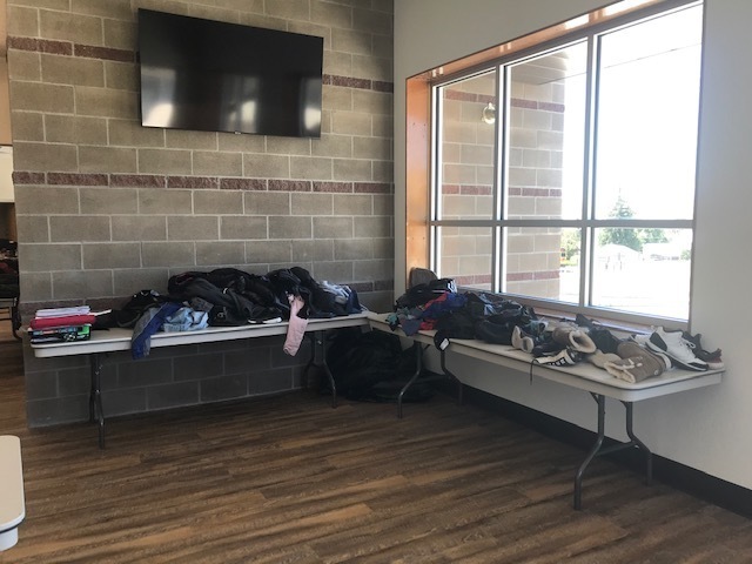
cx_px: 376
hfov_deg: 63.4
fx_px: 608
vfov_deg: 49.7
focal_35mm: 28
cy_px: 282
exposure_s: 1/120
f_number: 1.8
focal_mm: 3.99
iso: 32
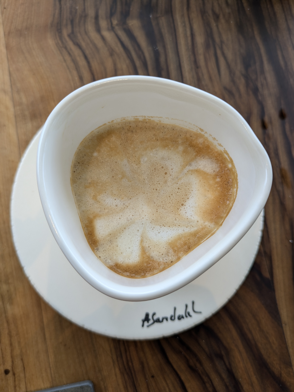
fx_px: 283
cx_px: 147
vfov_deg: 69.4
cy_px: 196
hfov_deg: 54.9
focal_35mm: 25
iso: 46
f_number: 1.89
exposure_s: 1/149
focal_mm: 5.43
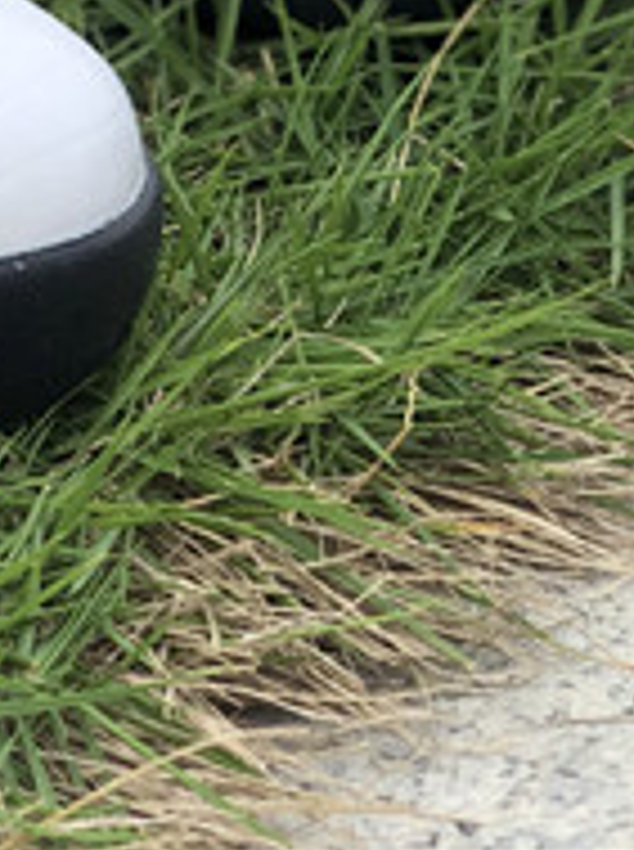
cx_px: -526
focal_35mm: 204
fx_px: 4999
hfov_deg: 7.1
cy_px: -394
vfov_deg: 9.5
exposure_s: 1/410
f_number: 2.4
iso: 16
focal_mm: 6
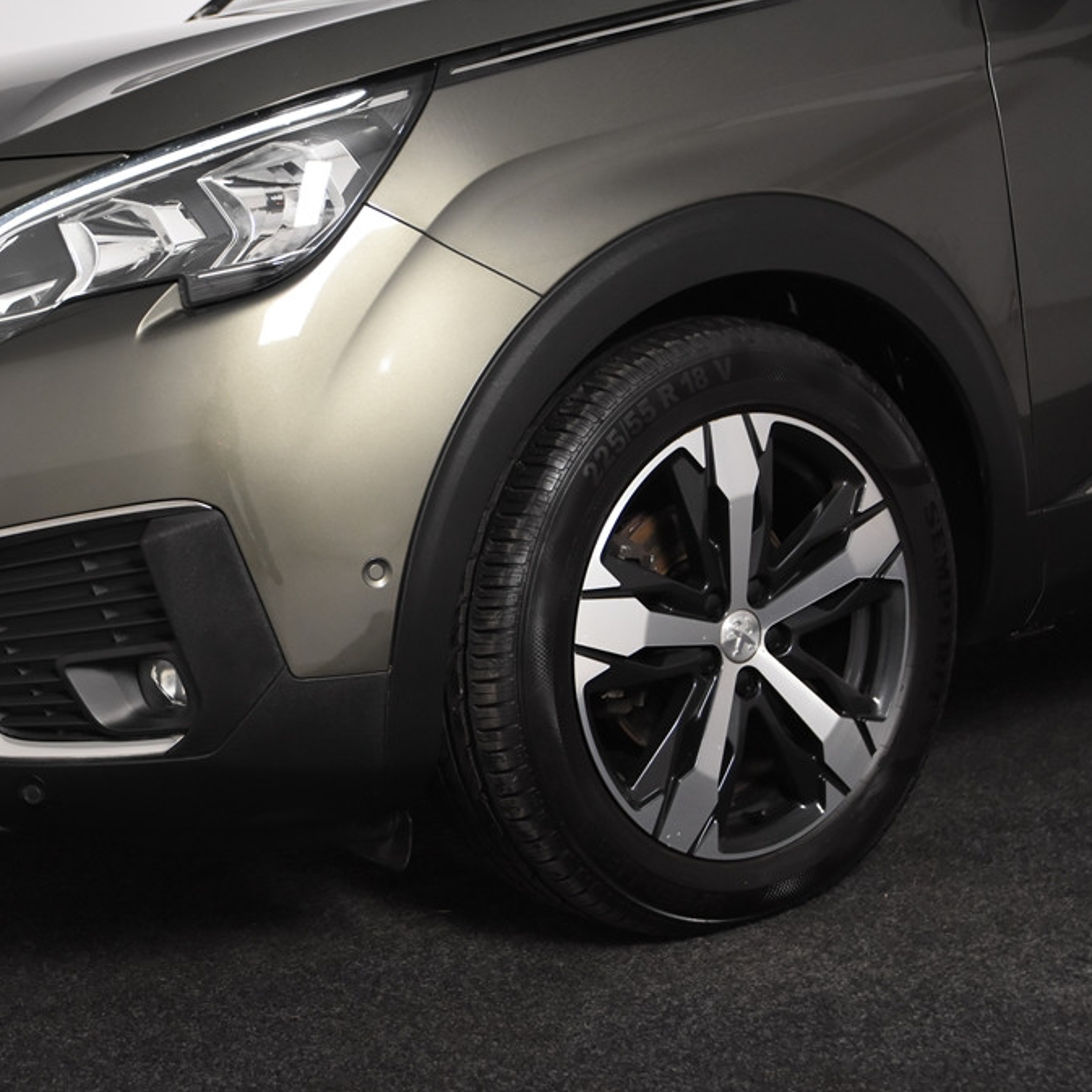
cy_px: 544
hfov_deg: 25.9
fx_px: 2356
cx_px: 308
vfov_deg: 26.1
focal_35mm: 66
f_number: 4
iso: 1600
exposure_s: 1/60
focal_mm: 34
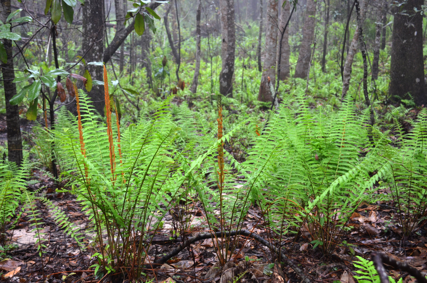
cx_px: 214
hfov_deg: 33.5
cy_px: 142
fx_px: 710
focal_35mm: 60
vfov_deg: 22.5
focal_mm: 40
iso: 500
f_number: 5
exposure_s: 1/60
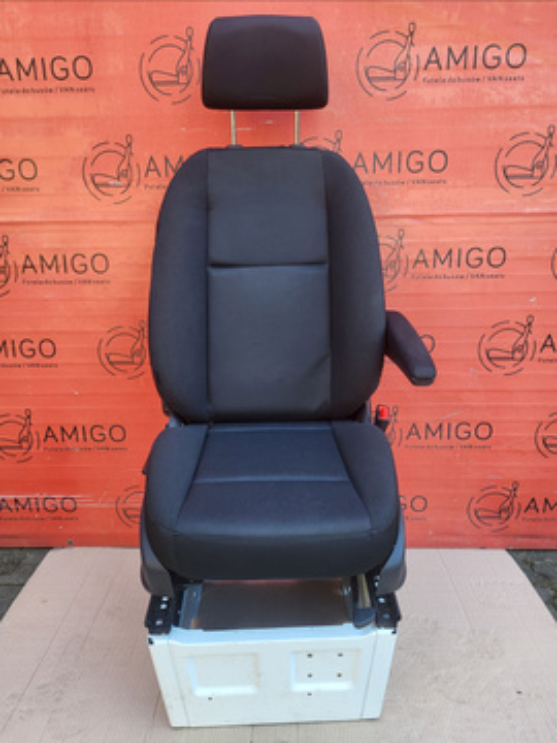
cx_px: 278
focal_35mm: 26
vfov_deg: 67.3
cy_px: 372
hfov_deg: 53.1
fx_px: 558
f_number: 1.8
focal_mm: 5.4
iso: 50
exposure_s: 1/100
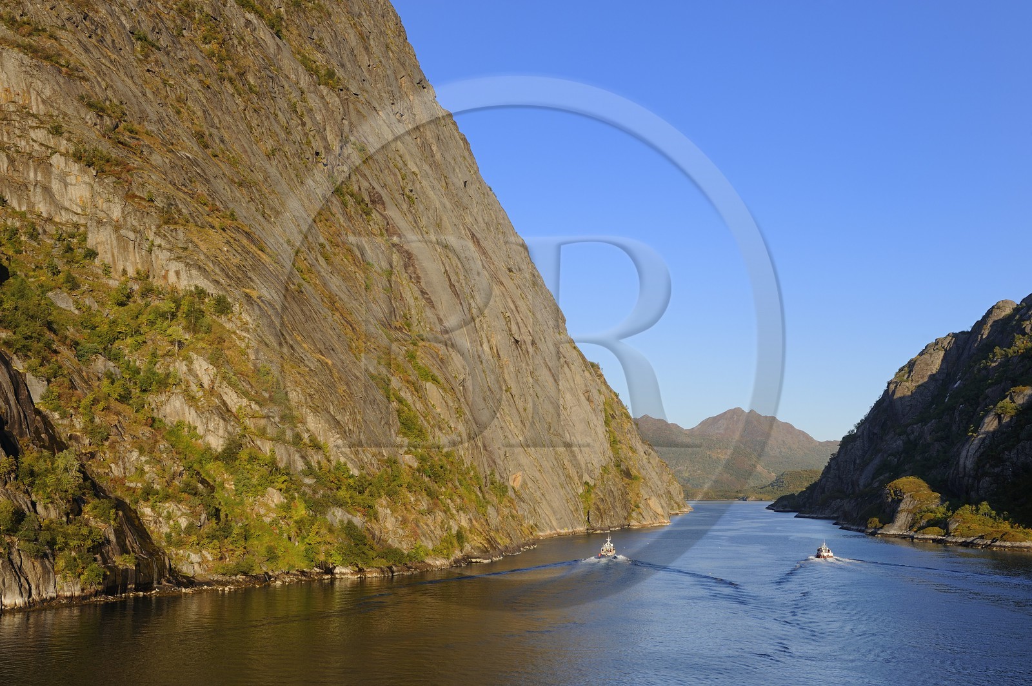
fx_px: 1203
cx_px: 516
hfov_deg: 46.4
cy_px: 343
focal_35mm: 42
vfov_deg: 31.8
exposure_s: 1/160
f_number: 13
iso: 200
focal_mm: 42
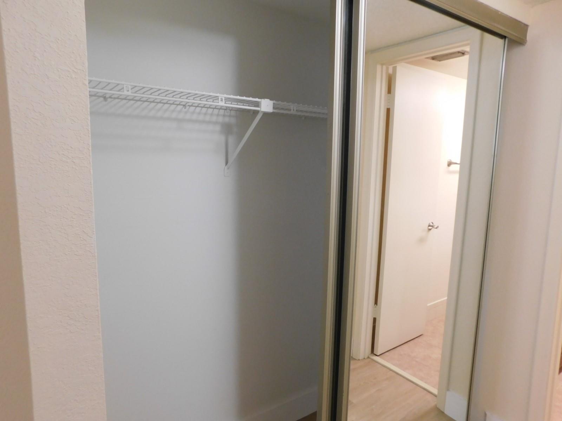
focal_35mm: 23
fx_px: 373
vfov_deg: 58.9
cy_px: 210
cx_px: 281
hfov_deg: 73.9
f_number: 3
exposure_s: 1/30
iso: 280
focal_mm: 4
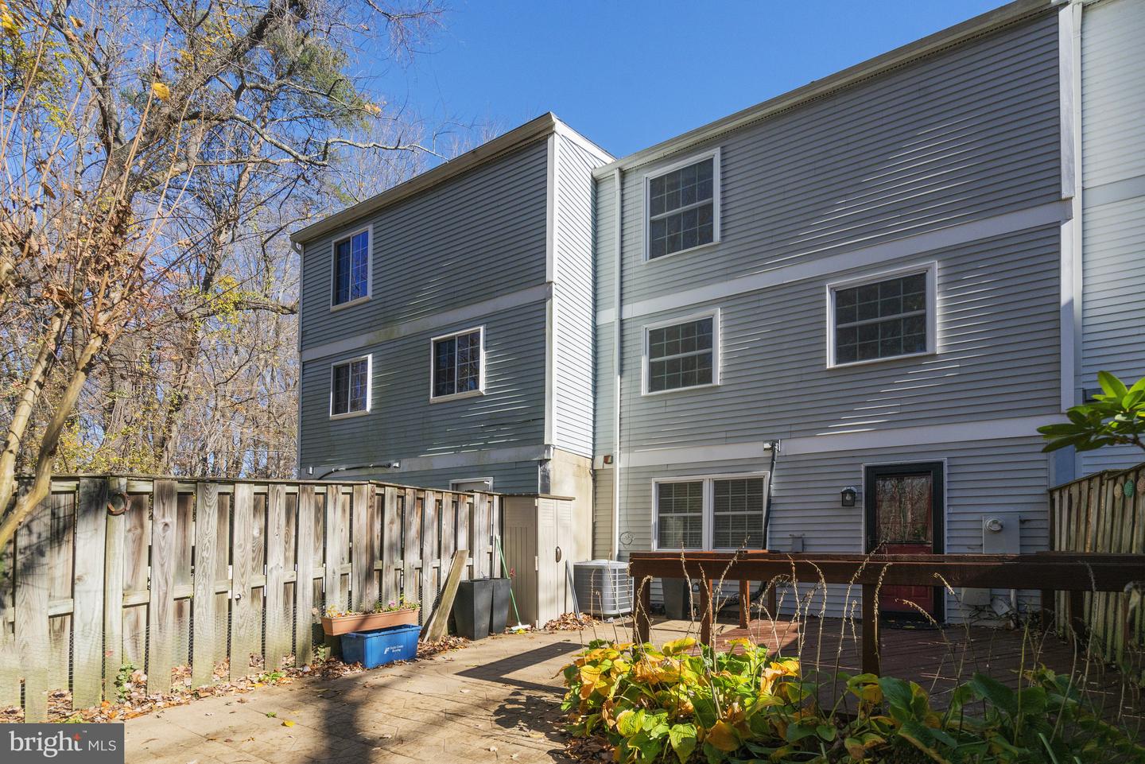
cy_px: 382
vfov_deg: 70.5
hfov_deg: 93.3
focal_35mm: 17
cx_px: 572
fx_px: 541
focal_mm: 17
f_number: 8
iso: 1250
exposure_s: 1/1600
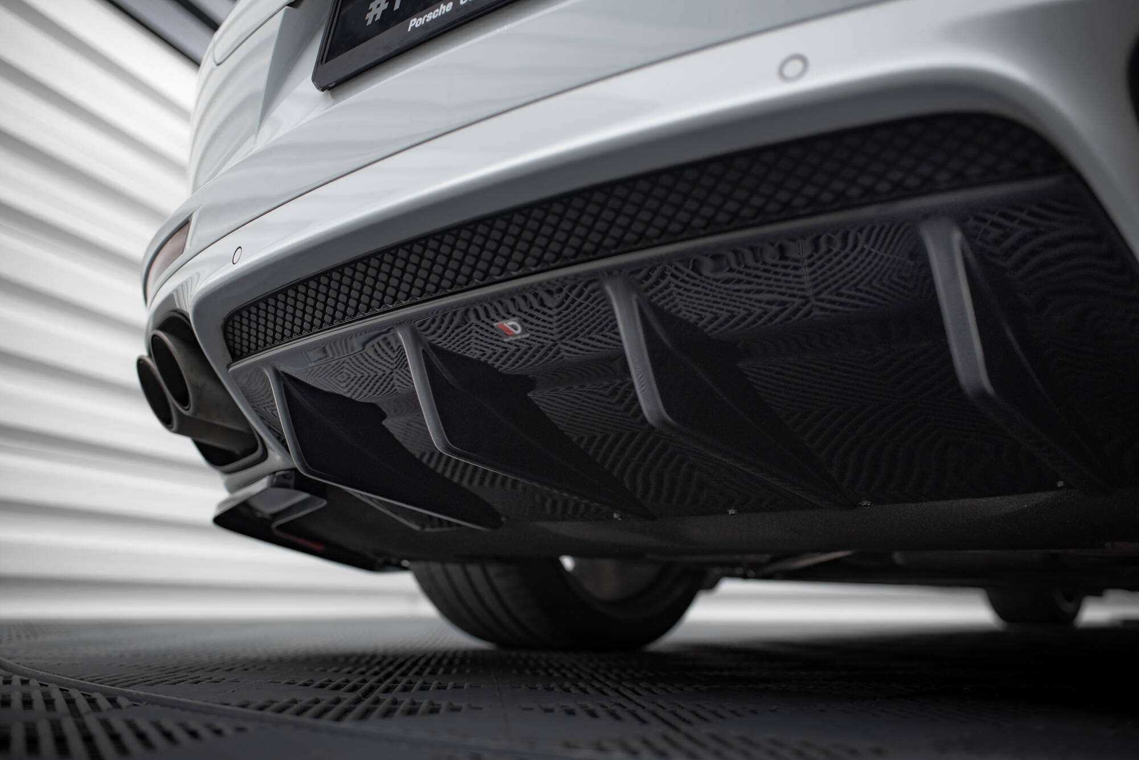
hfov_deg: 54.4
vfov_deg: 37.9
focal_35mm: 35
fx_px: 1108
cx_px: 570
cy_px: 380
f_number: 2.5
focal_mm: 35
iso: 500
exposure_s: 1/160
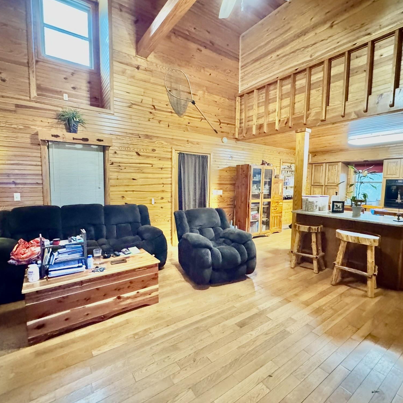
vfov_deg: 84.0
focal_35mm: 17
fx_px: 224
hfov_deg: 84.0
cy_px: 201
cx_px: 202
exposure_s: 1/40
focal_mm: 2.22
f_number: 2.2
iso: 1250
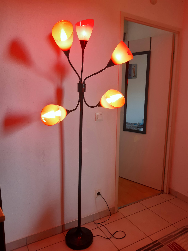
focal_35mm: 26
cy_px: 126
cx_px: 94
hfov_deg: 53.1
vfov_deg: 67.3
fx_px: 188
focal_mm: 3.92
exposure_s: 1/50
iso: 64
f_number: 1.7
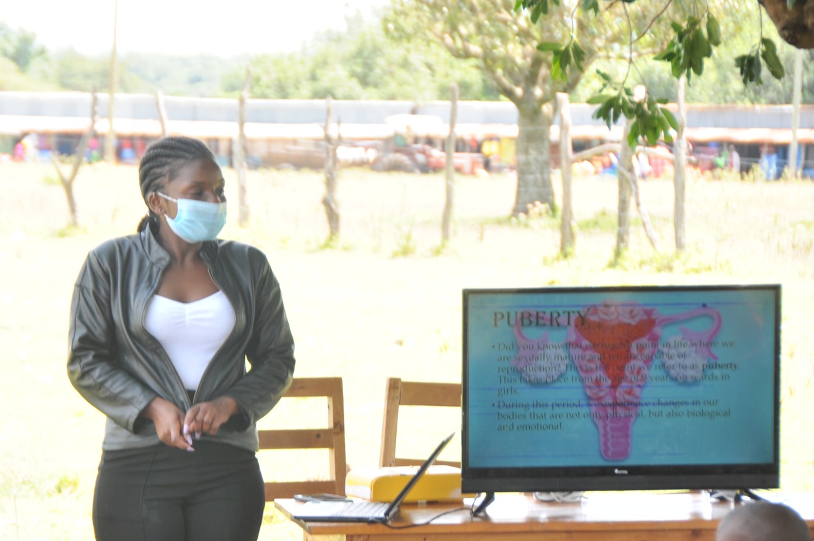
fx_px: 5782
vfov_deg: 5.4
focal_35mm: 256
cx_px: 214
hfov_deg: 8.0
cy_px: 355
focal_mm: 112
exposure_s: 1/60
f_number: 5.3
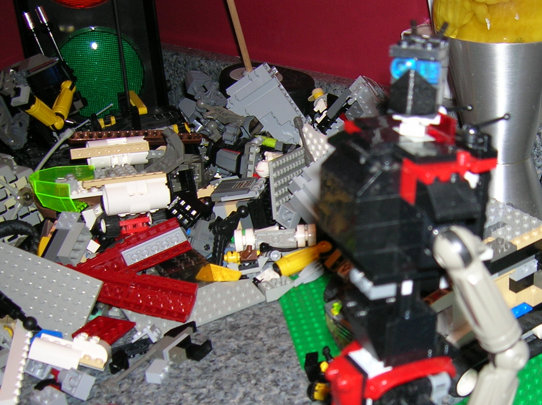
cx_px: 415
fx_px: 829
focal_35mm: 53
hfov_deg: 35.3
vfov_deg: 27.3
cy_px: 277
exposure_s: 1/60.1
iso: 50
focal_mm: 5.7
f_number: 2.9
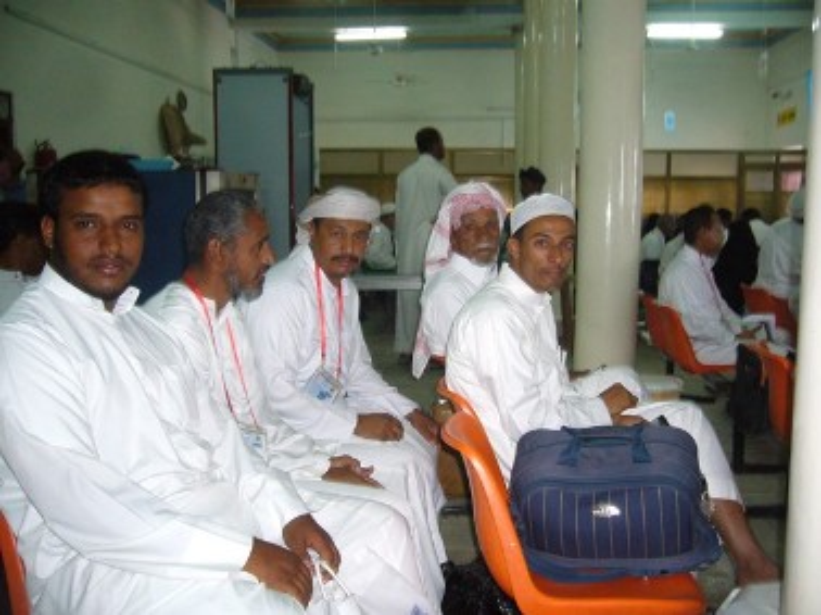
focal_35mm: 35
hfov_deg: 52.7
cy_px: 308
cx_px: 410
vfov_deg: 40.7
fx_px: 830
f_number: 2.8
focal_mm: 5.8
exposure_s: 1/30
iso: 200
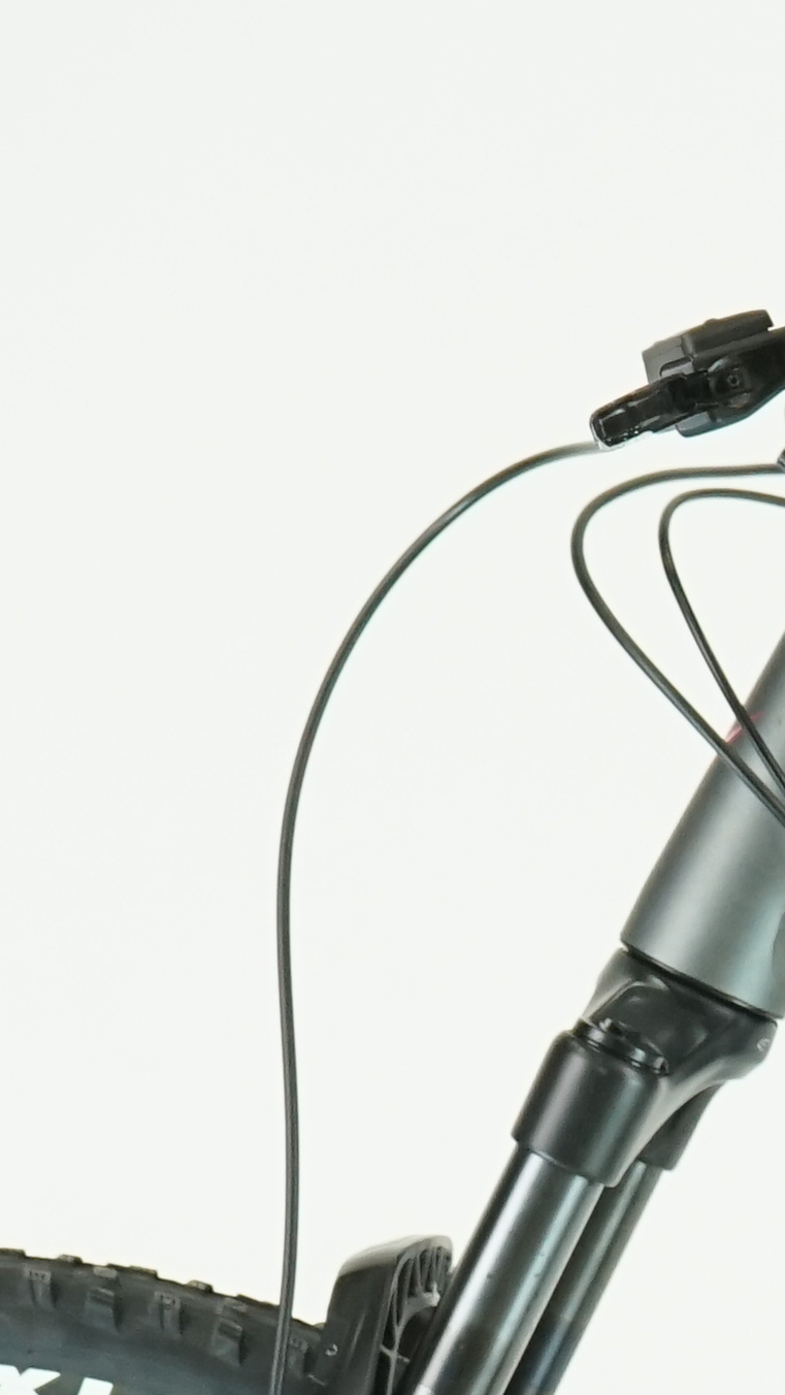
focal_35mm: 237
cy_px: 1477
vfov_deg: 9.0
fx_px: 8766
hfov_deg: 5.0
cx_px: 1776
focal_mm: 51
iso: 1600
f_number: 5.6
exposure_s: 1/200
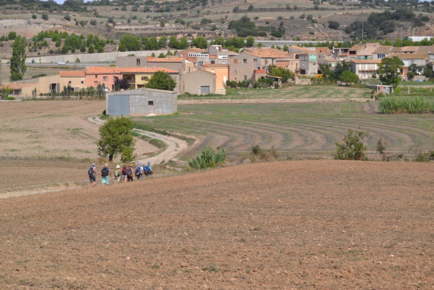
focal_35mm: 82
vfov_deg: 16.6
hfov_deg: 24.6
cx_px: 217
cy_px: 145
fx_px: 995
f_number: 8
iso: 100
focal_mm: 55
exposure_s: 1/250
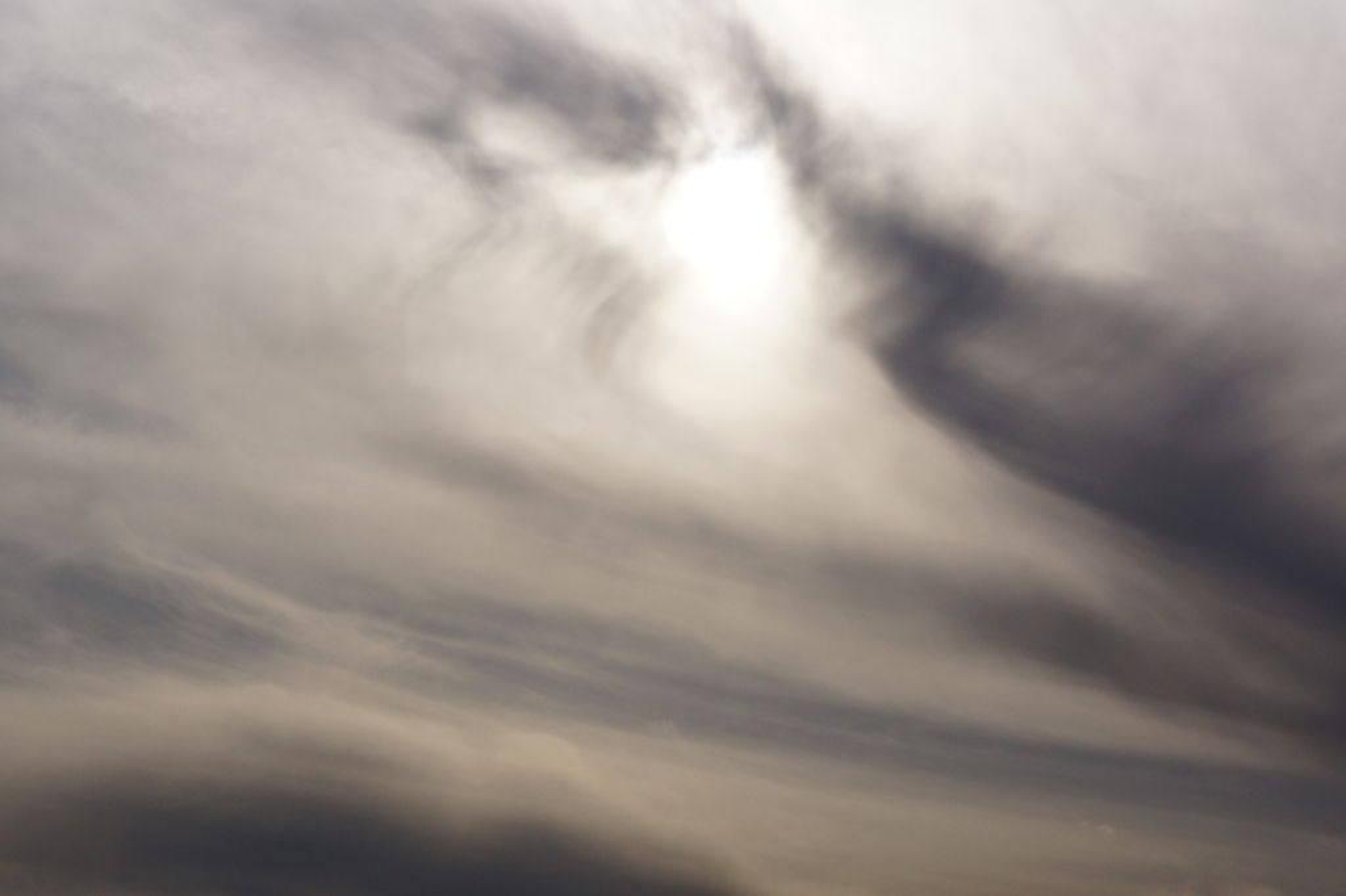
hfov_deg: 19.5
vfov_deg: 13.0
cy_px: 448
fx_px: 3924
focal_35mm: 105
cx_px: 673
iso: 400
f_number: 11
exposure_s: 1/6400
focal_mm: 70
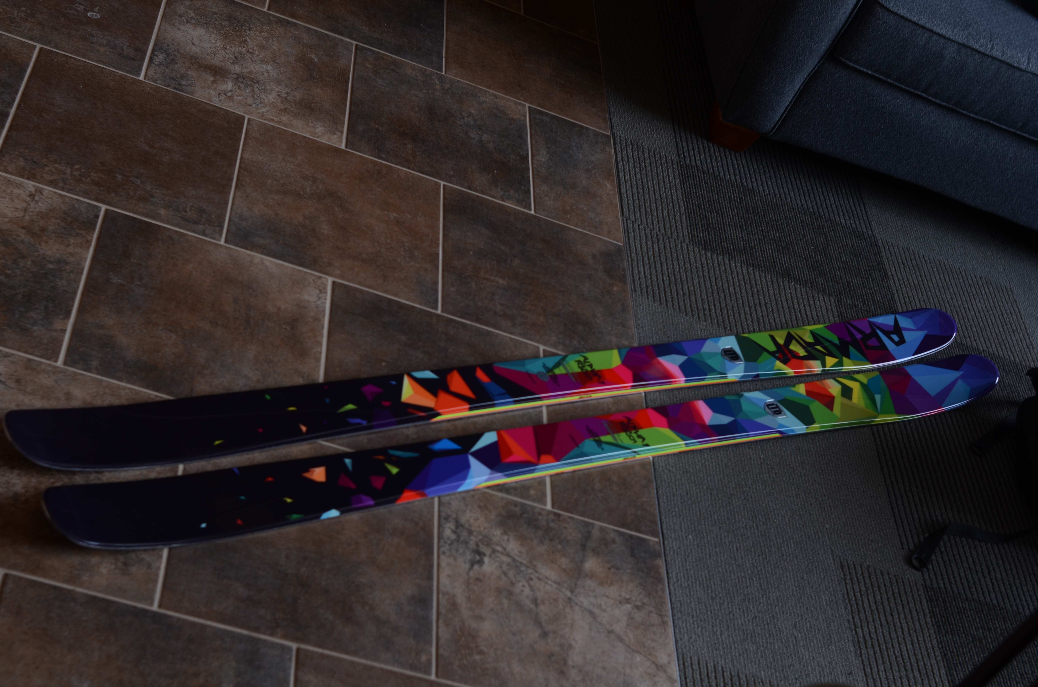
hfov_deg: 37.9
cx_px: 519
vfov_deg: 25.6
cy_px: 344
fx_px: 1511
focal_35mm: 52
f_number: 4
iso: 200
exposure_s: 1/30
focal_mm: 35
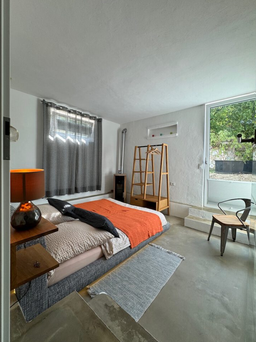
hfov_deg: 81.7
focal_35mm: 15
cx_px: 135
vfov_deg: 98.2
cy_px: 169
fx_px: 148
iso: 50
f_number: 2.2
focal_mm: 2.22
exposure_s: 1/101
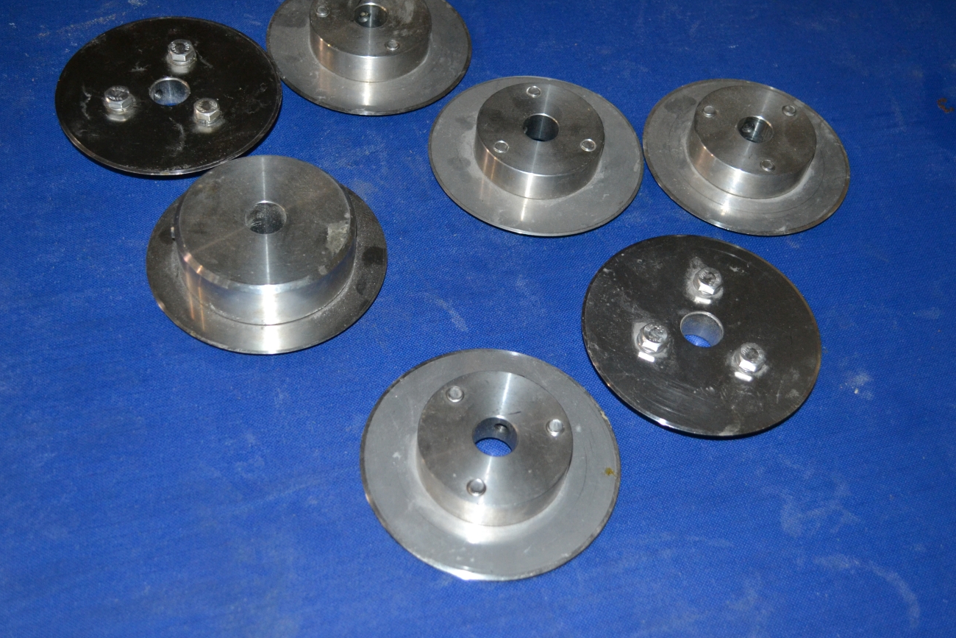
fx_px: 1275
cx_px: 507
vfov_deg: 28.0
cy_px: 268
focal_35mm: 48
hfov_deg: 41.1
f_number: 4.2
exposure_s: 1/60
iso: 1250
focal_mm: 26
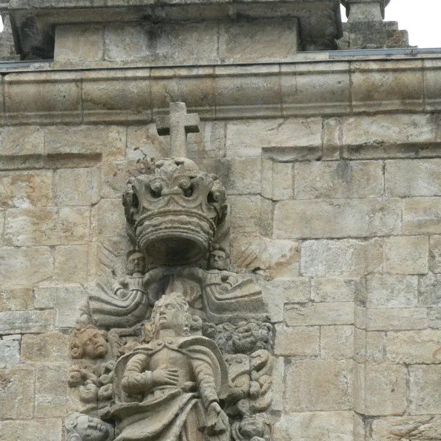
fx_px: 4886
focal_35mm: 339
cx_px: 166
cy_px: 354
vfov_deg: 5.2
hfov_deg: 5.2
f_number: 4
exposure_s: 1/250
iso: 200
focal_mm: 35.9
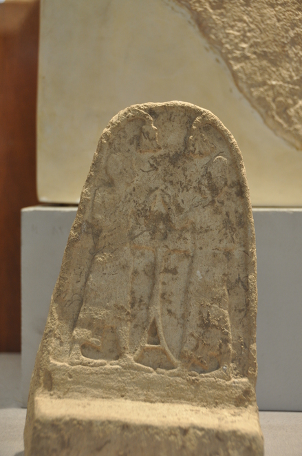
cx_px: 151
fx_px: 871
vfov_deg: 29.3
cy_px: 228
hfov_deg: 19.7
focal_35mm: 69
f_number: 4.5
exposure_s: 1/20
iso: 500
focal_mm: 46
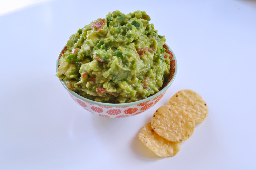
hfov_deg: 49.6
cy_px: 85
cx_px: 128
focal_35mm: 39
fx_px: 277
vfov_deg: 34.1
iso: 280
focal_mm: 26
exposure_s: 1/20
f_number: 7.1
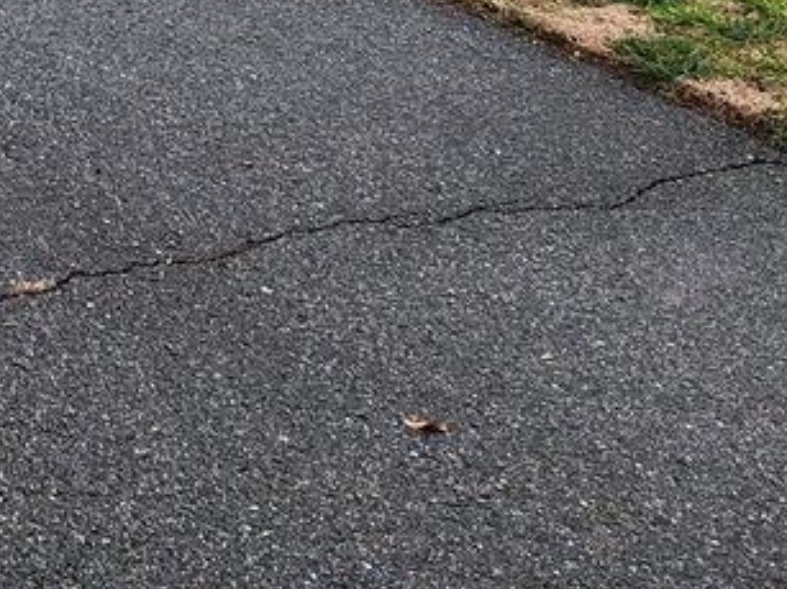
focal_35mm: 108
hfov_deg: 16.7
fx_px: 2454
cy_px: -784
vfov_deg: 11.5
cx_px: -359
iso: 25
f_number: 1.8
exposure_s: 1/180
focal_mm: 6.4
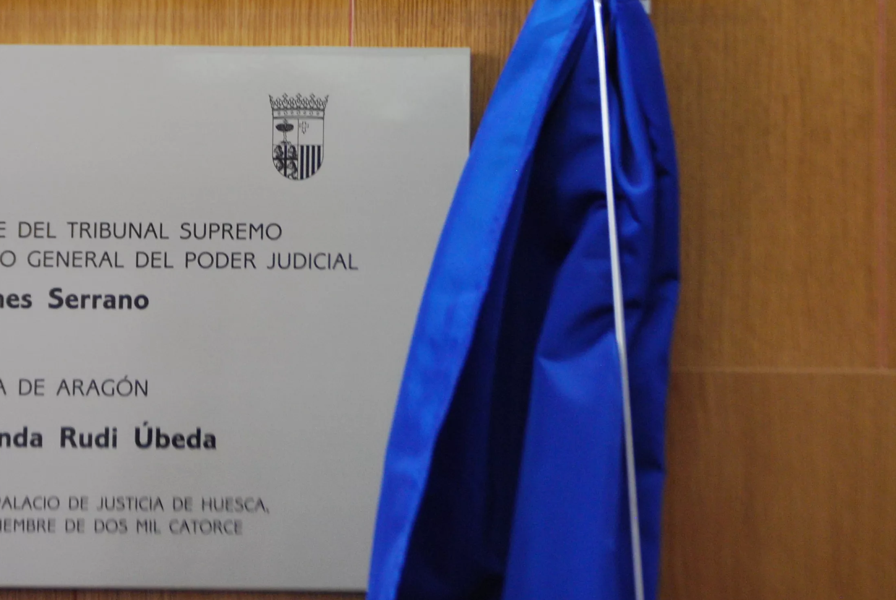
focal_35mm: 205
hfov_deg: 10.0
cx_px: 228
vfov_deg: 6.7
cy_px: 122
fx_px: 5108
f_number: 4.5
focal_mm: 78
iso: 800
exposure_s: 1/60
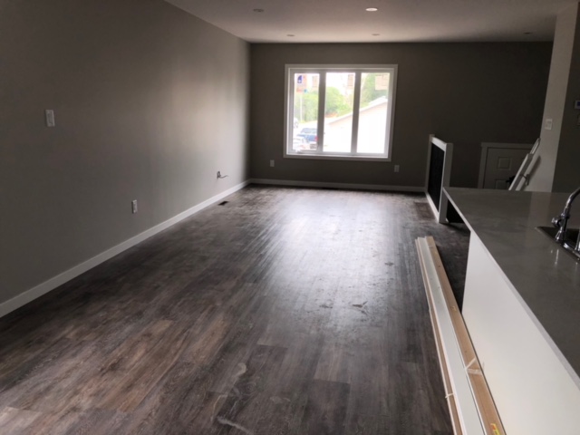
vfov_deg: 49.7
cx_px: 290
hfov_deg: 63.4
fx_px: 469
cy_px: 218
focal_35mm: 28
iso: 25
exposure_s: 1/120
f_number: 1.8
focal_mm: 3.99
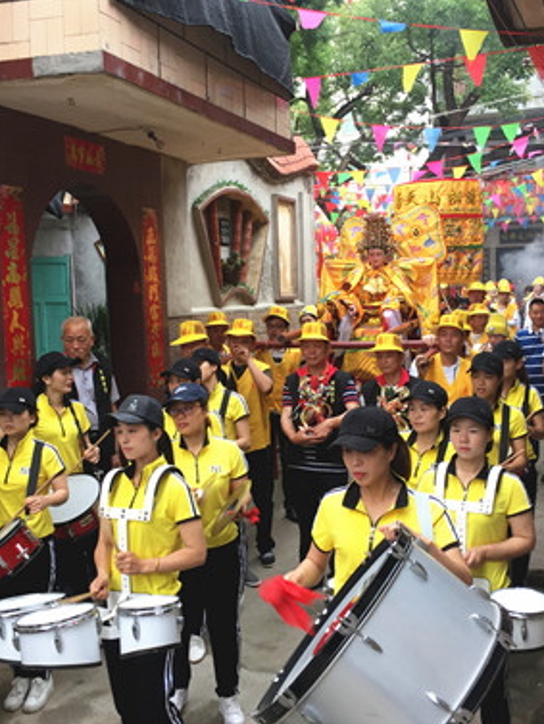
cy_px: 353
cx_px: 271
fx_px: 838
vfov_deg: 46.8
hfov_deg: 36.0
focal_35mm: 40
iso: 40
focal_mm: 4.15
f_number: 2.2
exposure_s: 1/100
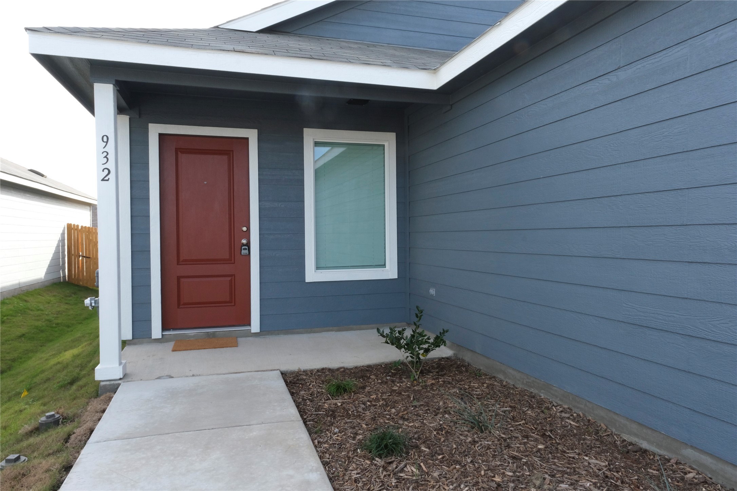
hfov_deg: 73.7
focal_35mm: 24
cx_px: 368
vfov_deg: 53.1
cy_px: 246
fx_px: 491
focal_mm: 16
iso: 1250
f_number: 22
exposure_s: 1/60
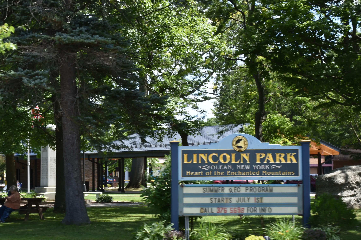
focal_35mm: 82
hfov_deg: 24.6
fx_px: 822
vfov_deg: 16.6
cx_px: 108
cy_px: 162
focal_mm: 32
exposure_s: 1/250
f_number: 6.3
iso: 100
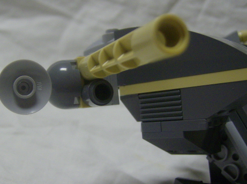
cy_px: 86
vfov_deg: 29.0
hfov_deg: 38.1
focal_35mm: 50
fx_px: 356
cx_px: 98
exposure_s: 1/30.2
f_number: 2.8
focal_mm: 6
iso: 200
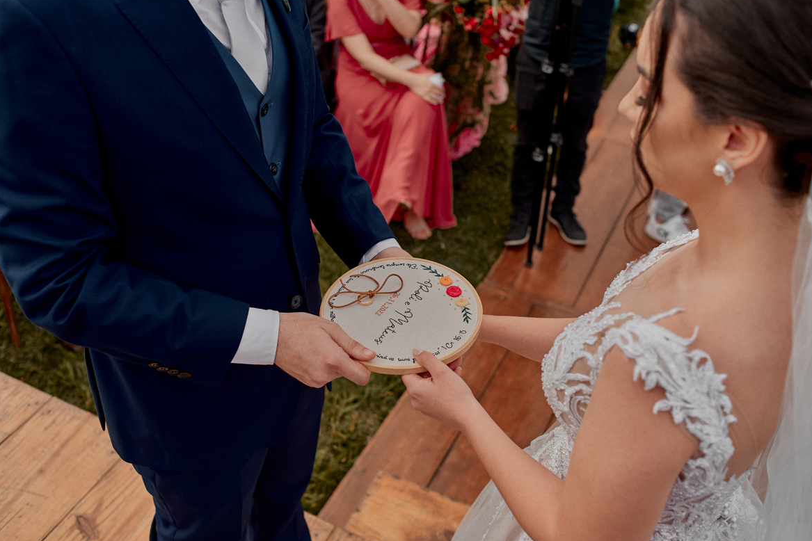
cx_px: 415
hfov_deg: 53.1
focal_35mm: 36
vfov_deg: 36.9
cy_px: 270
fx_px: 812
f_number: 4
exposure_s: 1/320
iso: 79
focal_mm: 35
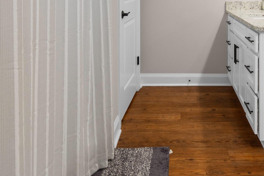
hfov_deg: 55.3
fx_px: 242
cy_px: -17
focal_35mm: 33
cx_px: 188
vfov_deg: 34.5
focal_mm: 10
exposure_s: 1/5
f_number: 4.5
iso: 100
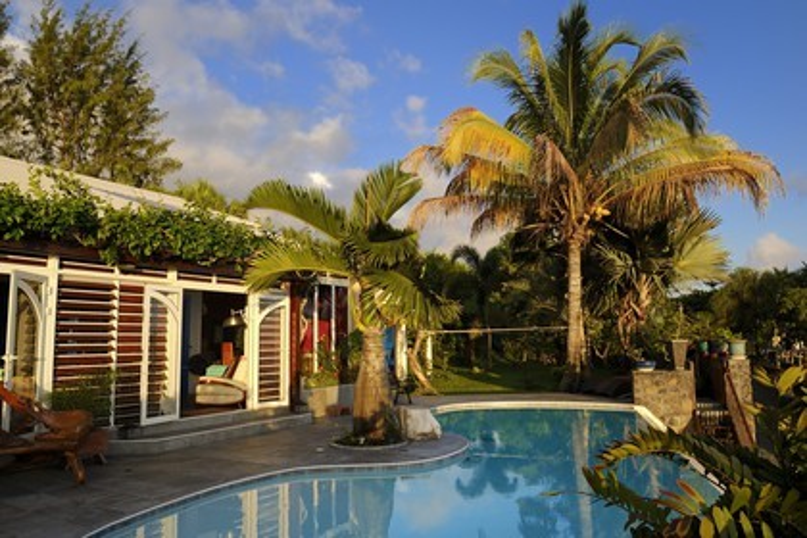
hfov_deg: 73.7
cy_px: 269
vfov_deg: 53.1
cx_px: 404
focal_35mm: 24
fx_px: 538
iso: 200
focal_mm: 24
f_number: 9
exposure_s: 1/160
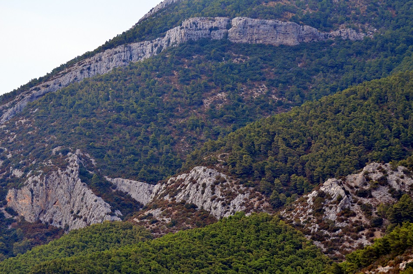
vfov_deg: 8.9
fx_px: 1751
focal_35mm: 153
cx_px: 206
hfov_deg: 13.4
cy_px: 137
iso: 640
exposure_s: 1/2500
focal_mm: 102
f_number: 5
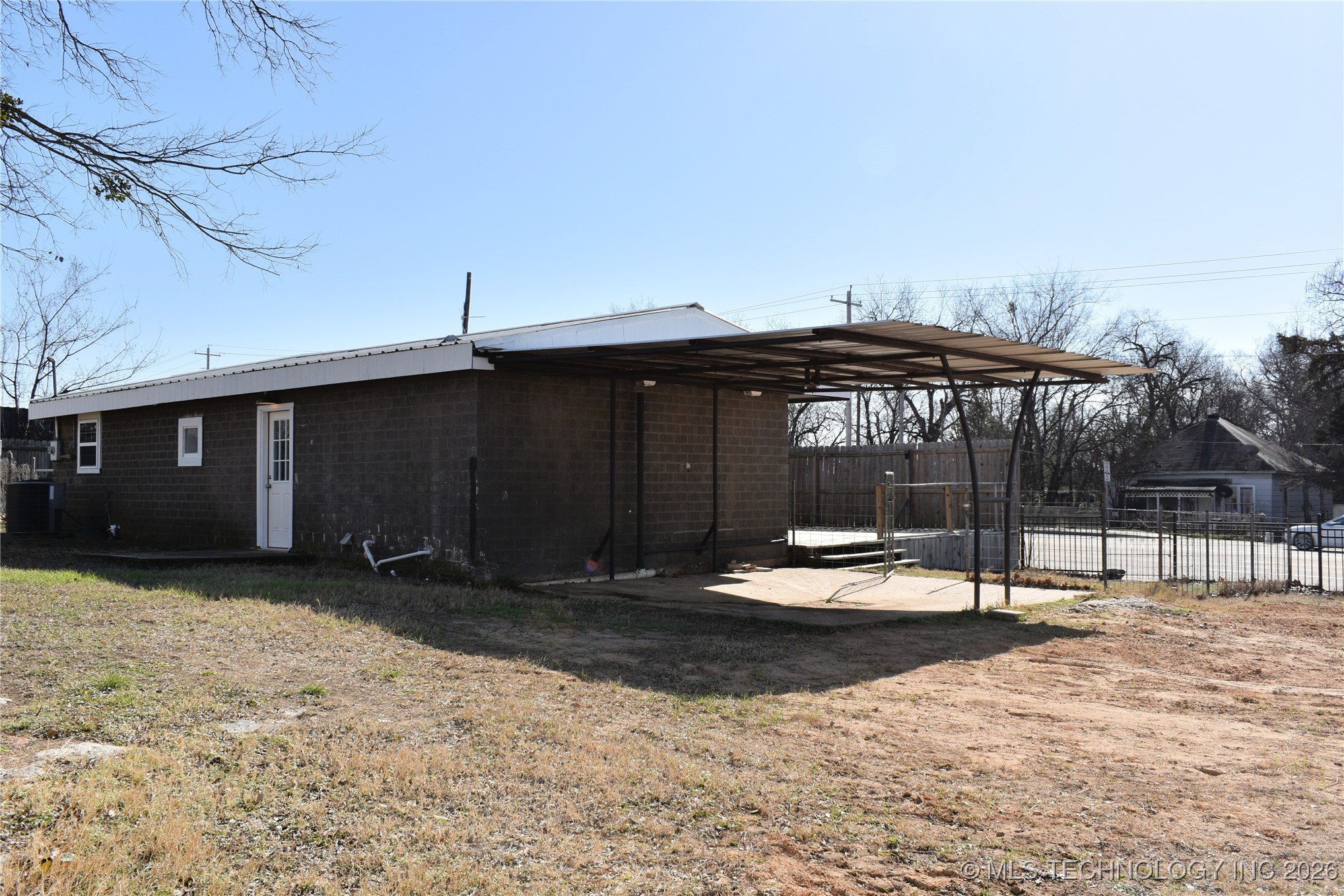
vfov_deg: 40.0
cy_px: 448
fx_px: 1232
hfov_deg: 57.2
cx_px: 672
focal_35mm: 33
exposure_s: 1/200
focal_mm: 22
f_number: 11
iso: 100
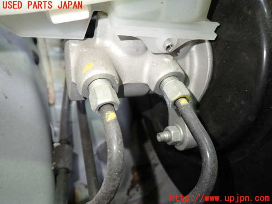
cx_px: 136
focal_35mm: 25
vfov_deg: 54.9
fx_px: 196
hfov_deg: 69.4
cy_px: 102
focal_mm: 4.5
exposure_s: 1/40
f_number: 2
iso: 200
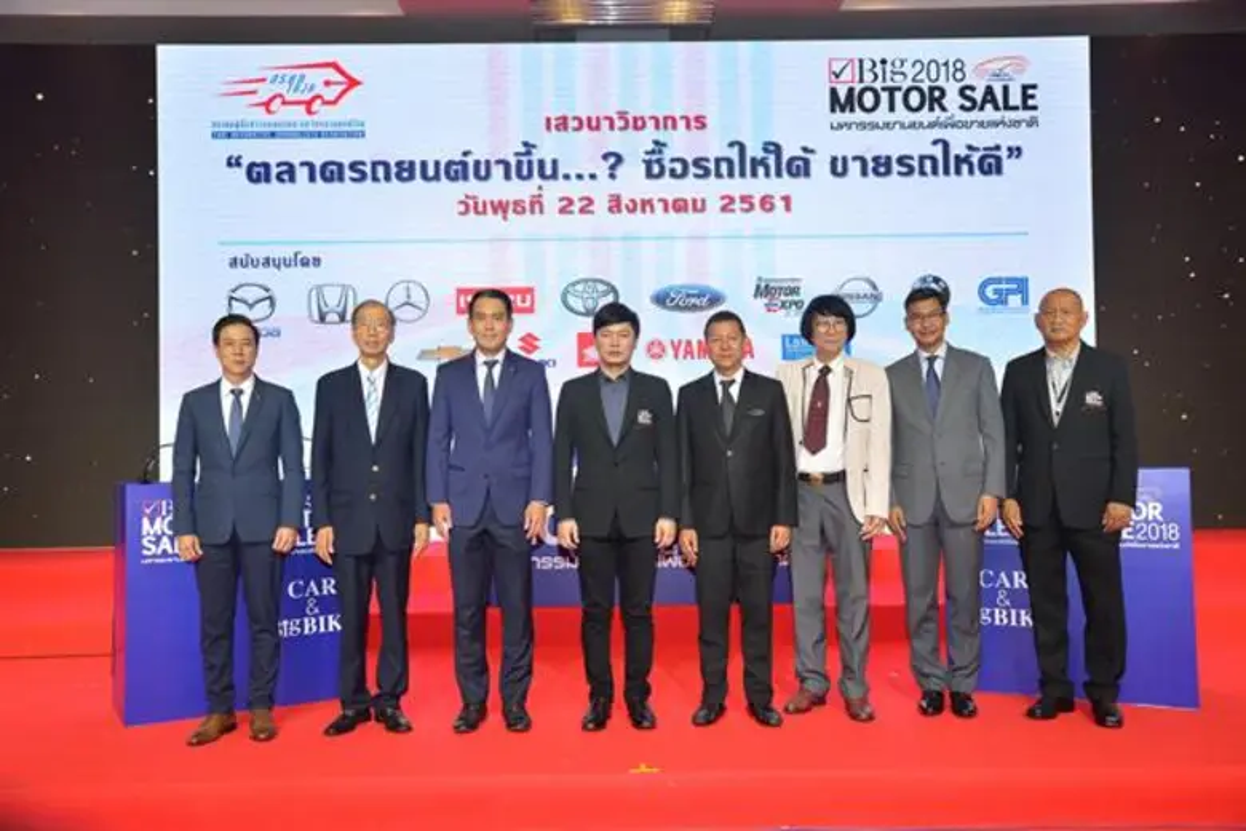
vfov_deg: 41.1
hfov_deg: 58.7
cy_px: 416
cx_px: 623
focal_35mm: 32
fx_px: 1107
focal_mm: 32
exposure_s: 1/200
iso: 1000
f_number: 5.6
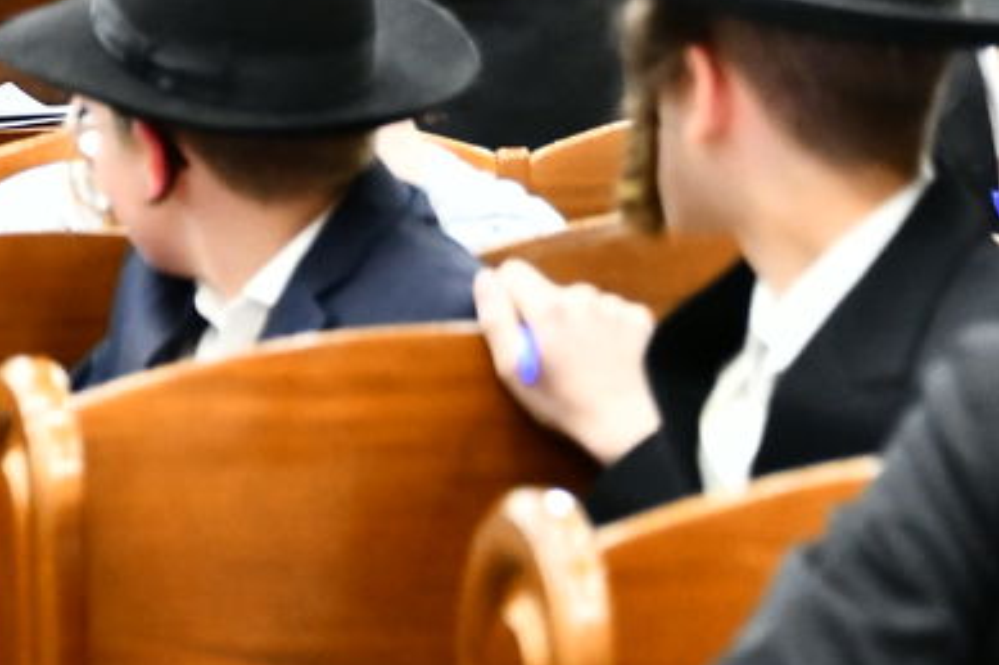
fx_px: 11594
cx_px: -277
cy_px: -404
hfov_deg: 4.9
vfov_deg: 3.3
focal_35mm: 418
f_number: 5.6
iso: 4000
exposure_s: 1/100
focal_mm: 116
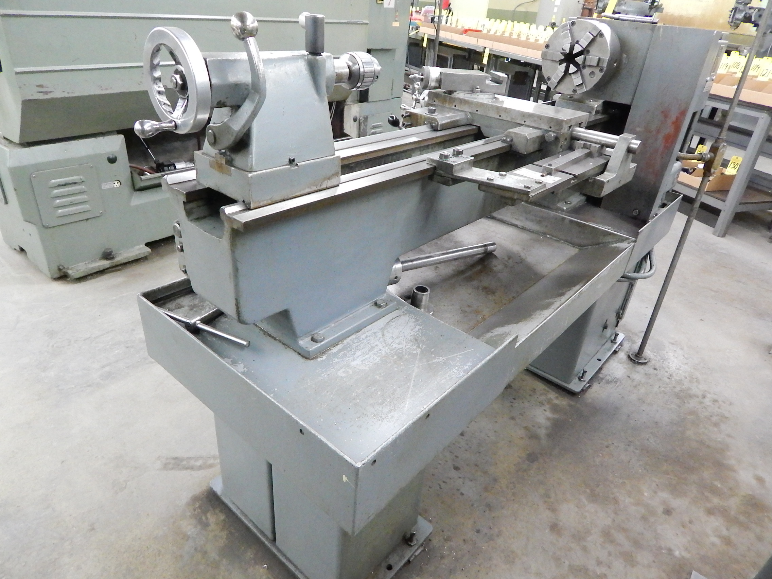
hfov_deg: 73.9
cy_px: 290
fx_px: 513
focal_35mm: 23
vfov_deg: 58.9
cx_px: 386
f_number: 3
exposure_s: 1/50
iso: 1600
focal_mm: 4
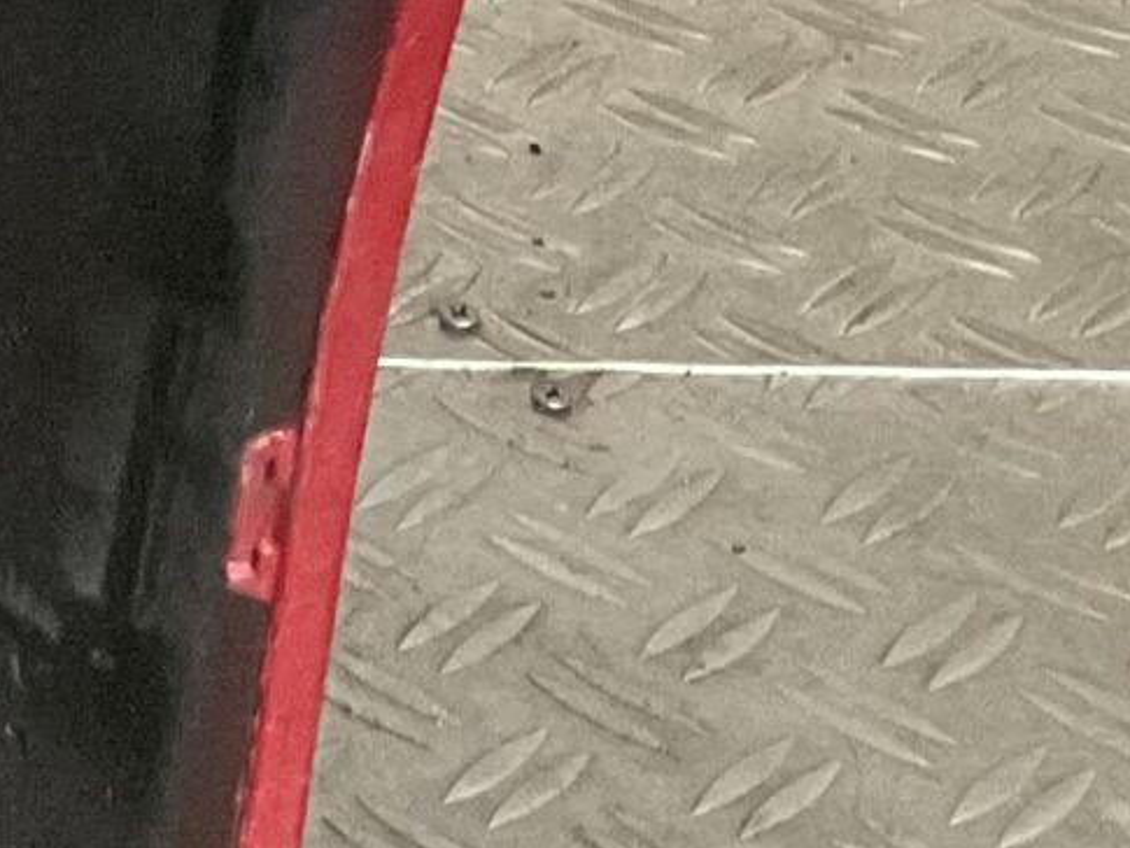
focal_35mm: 153
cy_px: -582
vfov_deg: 9.3
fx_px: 4996
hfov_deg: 10.9
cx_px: -1587
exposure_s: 1/60
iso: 160
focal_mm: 3
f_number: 1.8
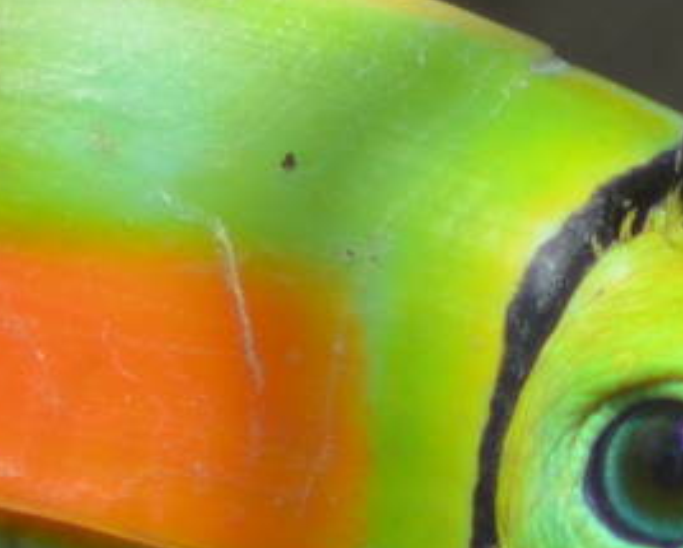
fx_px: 50854
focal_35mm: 2513
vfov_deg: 0.6
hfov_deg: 0.8
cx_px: -122
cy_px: 808
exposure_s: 1/2000
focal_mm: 300
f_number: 5.6
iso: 360
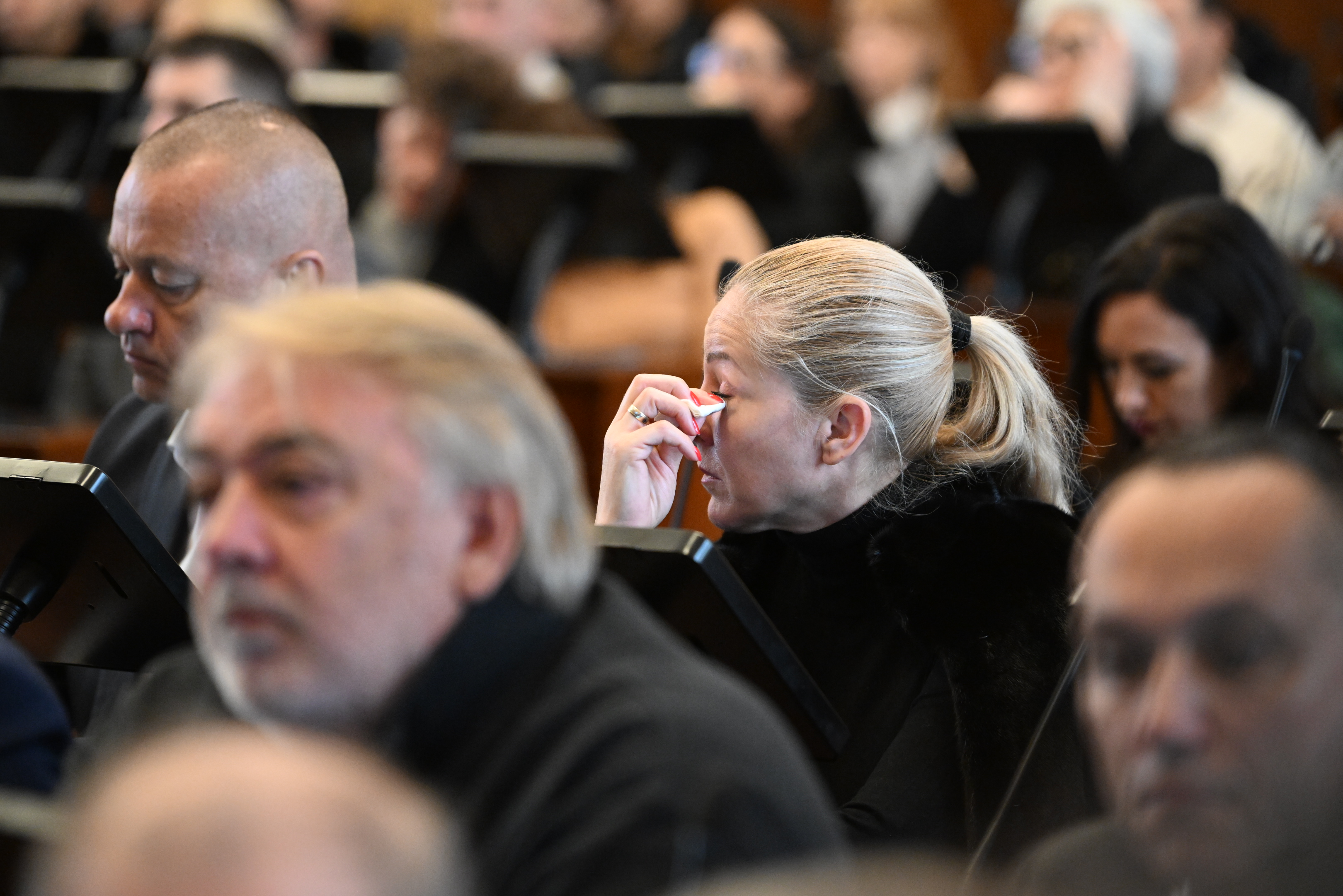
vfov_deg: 6.9
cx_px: 672
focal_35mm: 200
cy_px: 448
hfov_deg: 10.3
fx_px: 7461
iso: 6400
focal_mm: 200
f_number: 4
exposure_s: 1/200
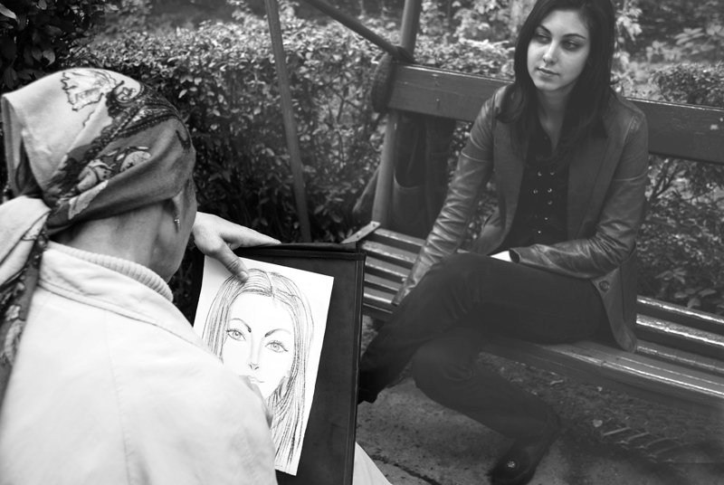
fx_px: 846
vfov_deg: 32.0
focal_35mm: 42
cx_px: 362
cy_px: 242
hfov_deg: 46.3
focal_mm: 28
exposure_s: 1/60
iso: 100
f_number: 4
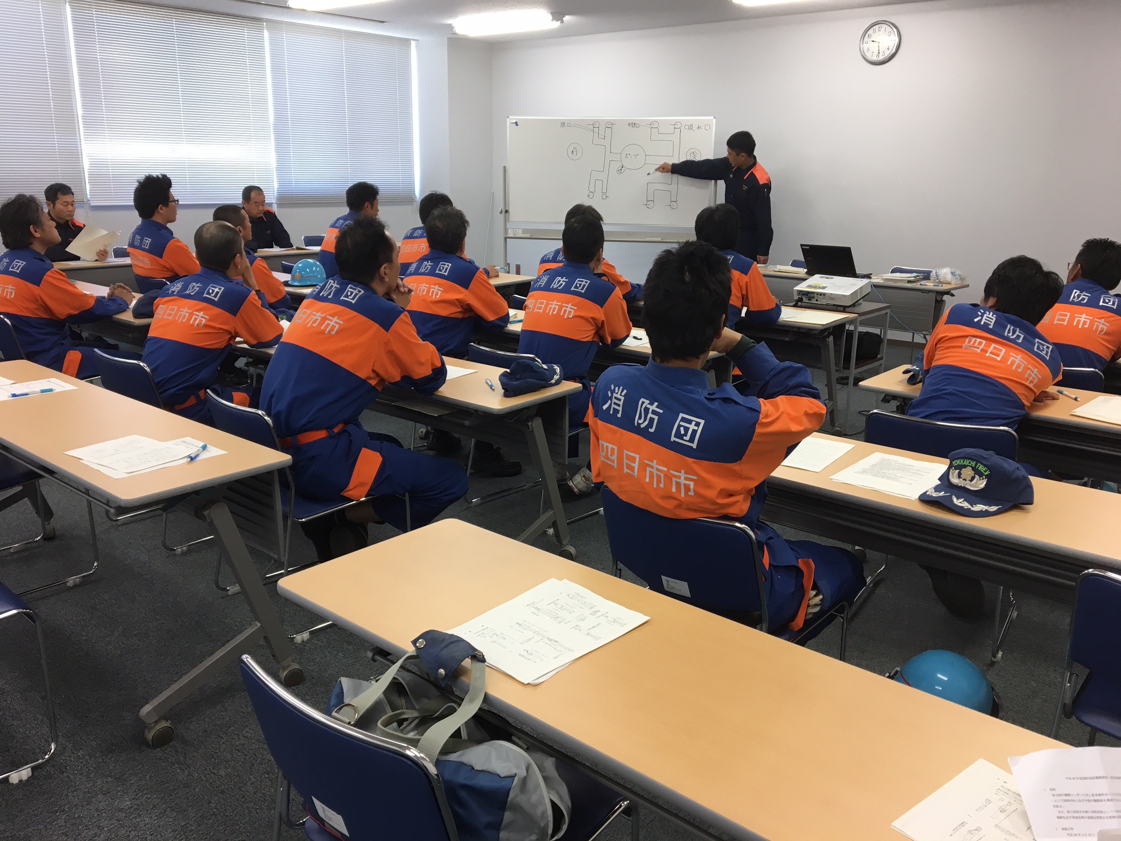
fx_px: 939
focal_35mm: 29
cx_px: 560
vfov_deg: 48.2
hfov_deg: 61.7
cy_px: 420
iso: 25
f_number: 2.2
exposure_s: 1/30
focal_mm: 4.15
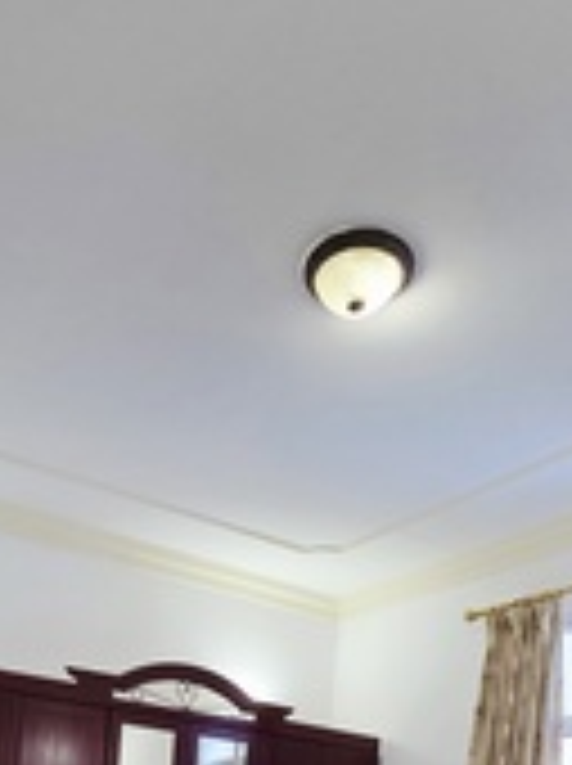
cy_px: 844
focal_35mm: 35
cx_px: 191
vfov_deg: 41.7
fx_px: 773
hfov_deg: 40.1
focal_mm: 2.2
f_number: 1.9
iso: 160
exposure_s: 1/101
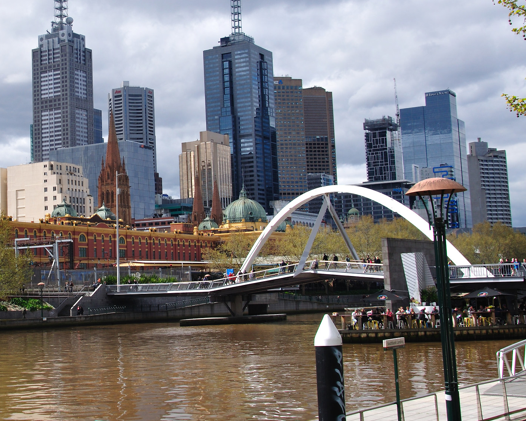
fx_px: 965
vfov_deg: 24.5
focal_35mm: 62
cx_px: 100
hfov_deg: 29.7
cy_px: 163
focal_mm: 26
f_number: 10
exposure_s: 1/250
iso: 200
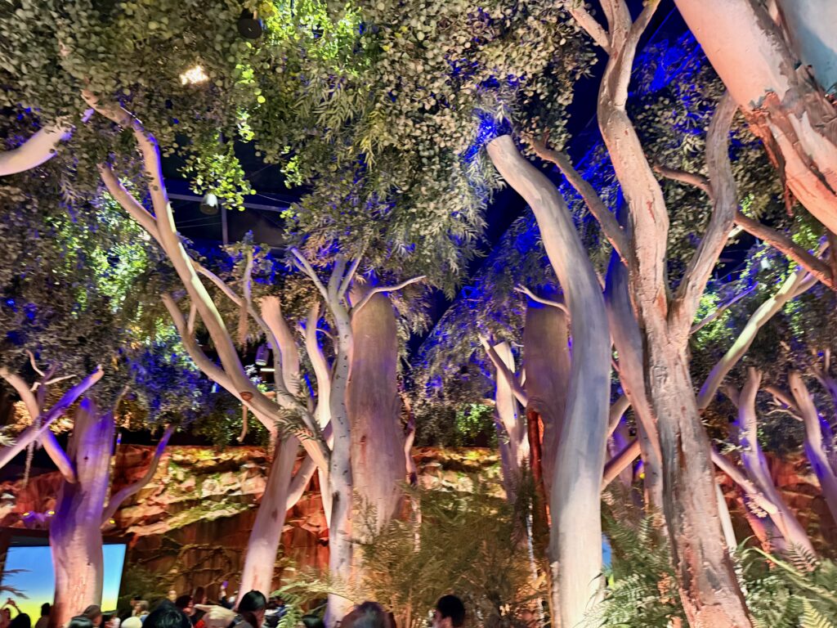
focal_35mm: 24
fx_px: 580
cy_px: 314
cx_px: 418
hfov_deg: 71.6
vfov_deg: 56.8
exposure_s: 1/40
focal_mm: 6.76
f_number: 1.78
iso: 800
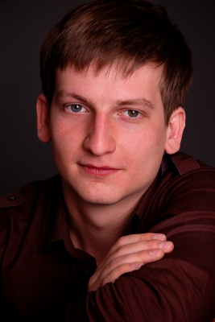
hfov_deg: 13.1
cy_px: 161
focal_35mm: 105
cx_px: 108
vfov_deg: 19.4
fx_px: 940
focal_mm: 70
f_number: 8
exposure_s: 1/60
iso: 200
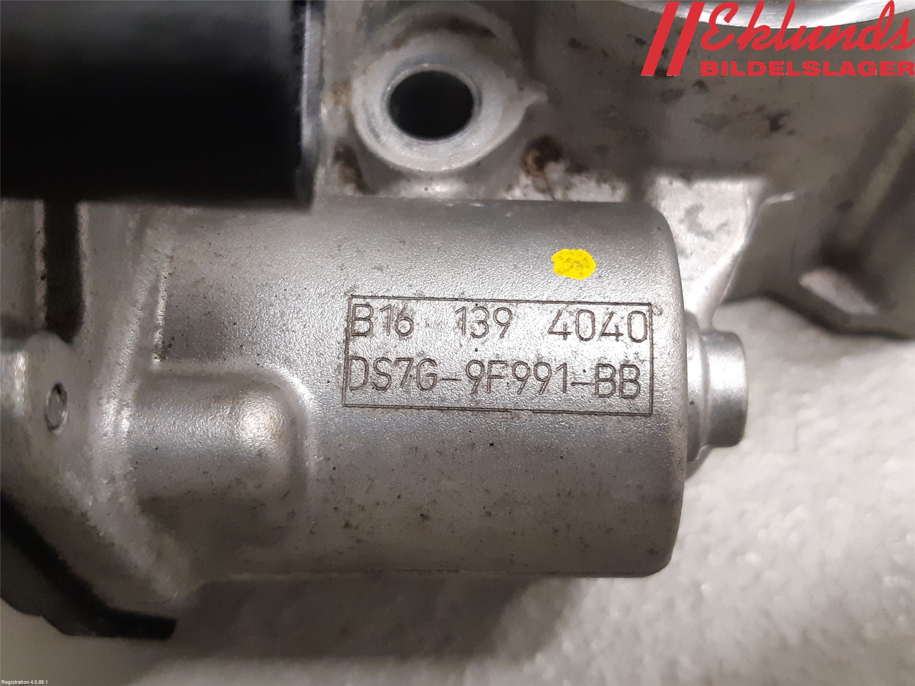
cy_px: 343
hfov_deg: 67.3
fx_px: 687
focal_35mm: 26
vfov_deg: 53.1
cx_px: 458
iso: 250
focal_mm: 3.93
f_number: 1.7
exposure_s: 1/50
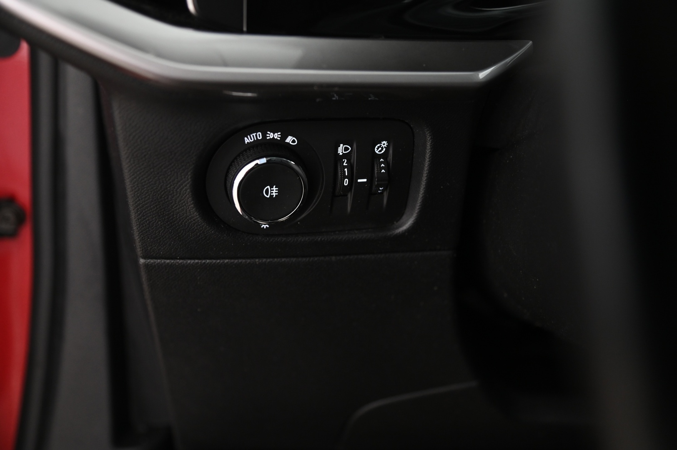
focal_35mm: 50
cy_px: 225
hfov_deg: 39.6
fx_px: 939
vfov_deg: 26.9
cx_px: 338
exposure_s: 1/15
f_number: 4
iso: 2000
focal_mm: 50
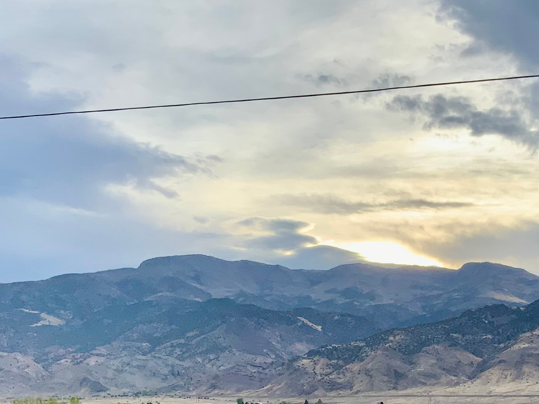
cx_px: 400
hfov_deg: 29.4
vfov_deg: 21.7
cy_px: 409
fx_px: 1012
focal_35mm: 65
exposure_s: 1/551
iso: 16
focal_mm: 3
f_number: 1.8
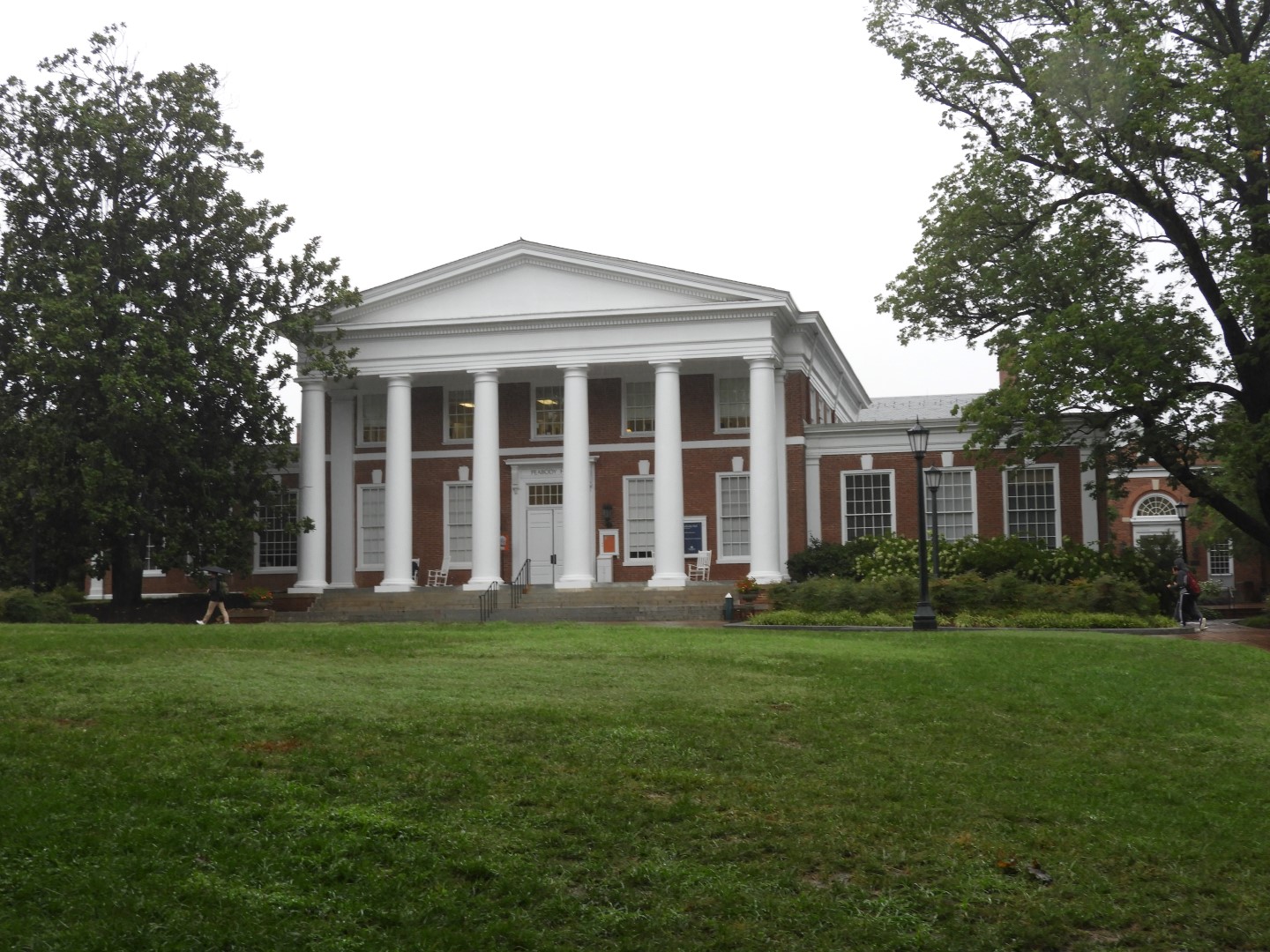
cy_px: 476
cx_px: 635
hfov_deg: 42.1
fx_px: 1651
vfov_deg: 32.2
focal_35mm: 45
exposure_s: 1/125
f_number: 4
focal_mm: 8.1
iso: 100
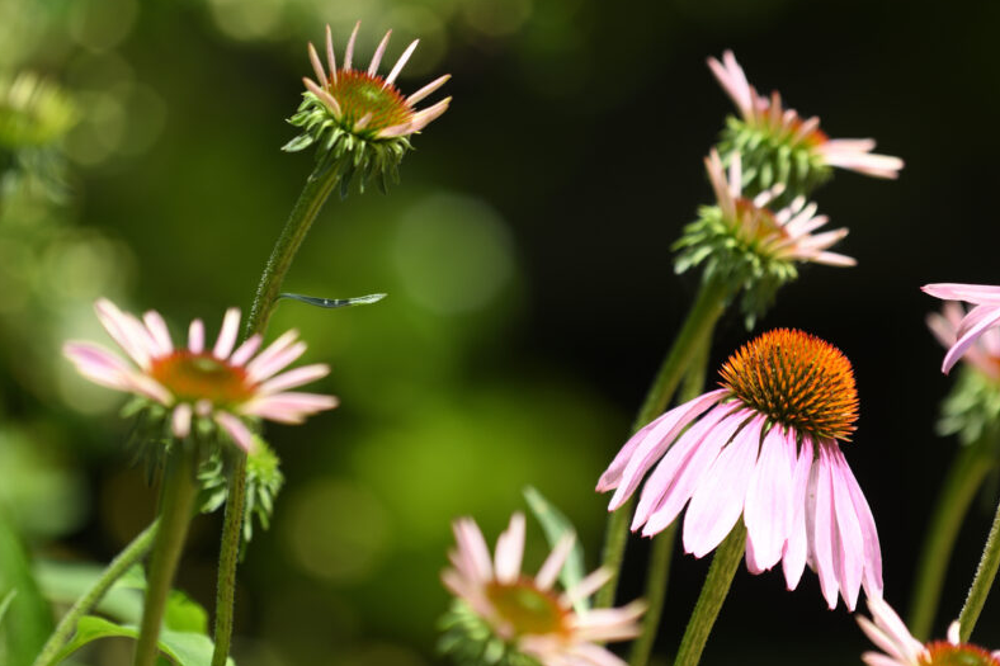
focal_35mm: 260
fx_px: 7220
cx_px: 615
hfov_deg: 7.9
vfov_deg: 5.3
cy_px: 375
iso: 100
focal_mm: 200
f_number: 5.6
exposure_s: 1/350
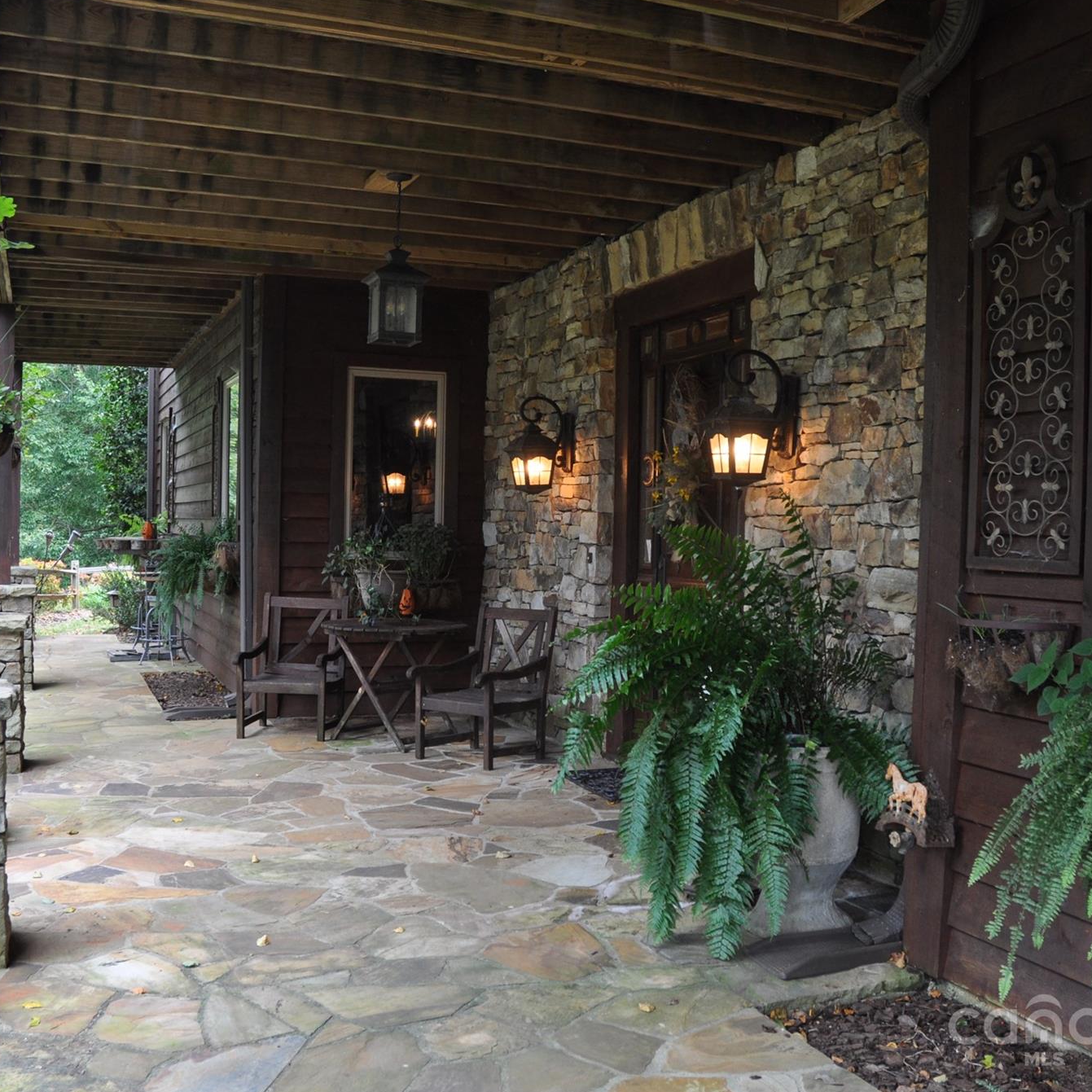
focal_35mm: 35
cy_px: 544
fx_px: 1249
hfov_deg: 47.2
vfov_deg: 47.2
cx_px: 575
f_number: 4.5
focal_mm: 18
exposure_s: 1/80
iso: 400
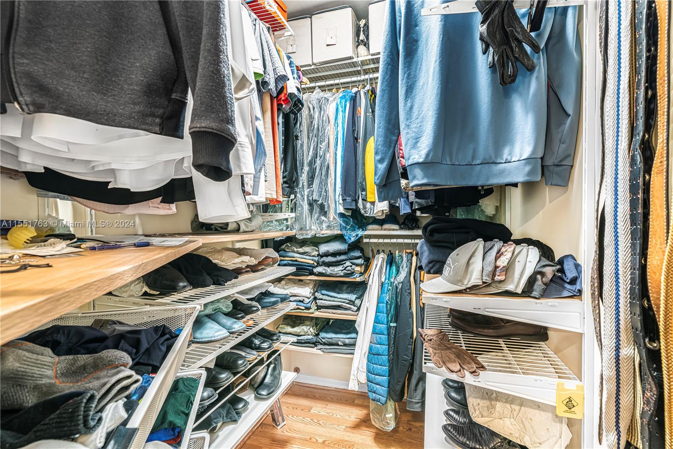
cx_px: 336
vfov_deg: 73.7
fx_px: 299
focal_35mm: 16
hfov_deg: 96.7
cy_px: 224
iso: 400
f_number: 8
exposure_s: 3.2
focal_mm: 16
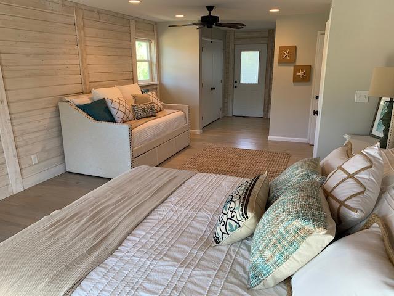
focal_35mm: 26
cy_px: 148
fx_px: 296
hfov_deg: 67.3
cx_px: 197
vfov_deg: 53.1
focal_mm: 4.25
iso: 80
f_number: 1.8
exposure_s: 1/60
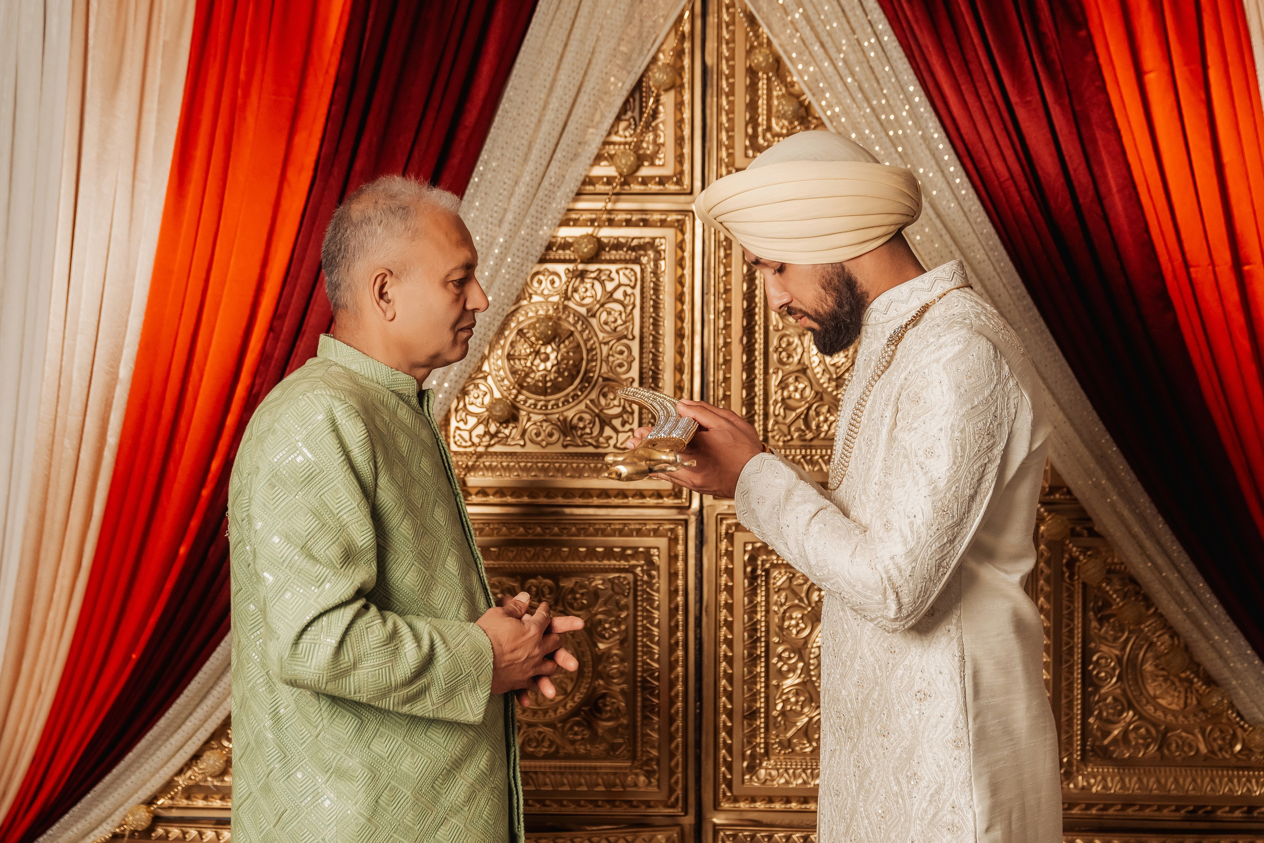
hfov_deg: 48.5
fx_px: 1404
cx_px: 632
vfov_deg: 33.4
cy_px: 422
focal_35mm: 40
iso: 1250
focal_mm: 40
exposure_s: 1/200
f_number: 2.8
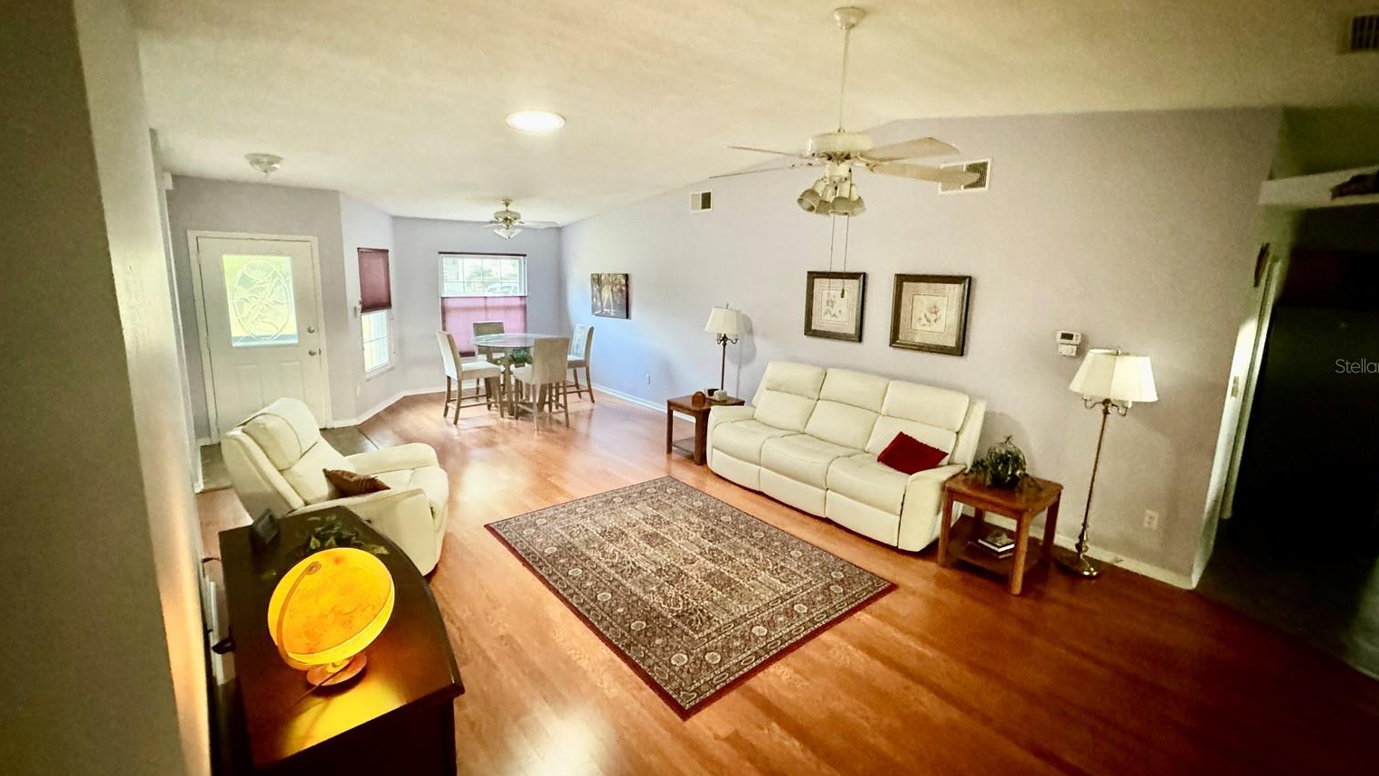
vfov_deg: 67.0
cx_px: 697
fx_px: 585
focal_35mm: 16
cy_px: 365
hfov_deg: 99.4
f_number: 2.2
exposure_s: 1/40
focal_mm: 2.22
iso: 1250
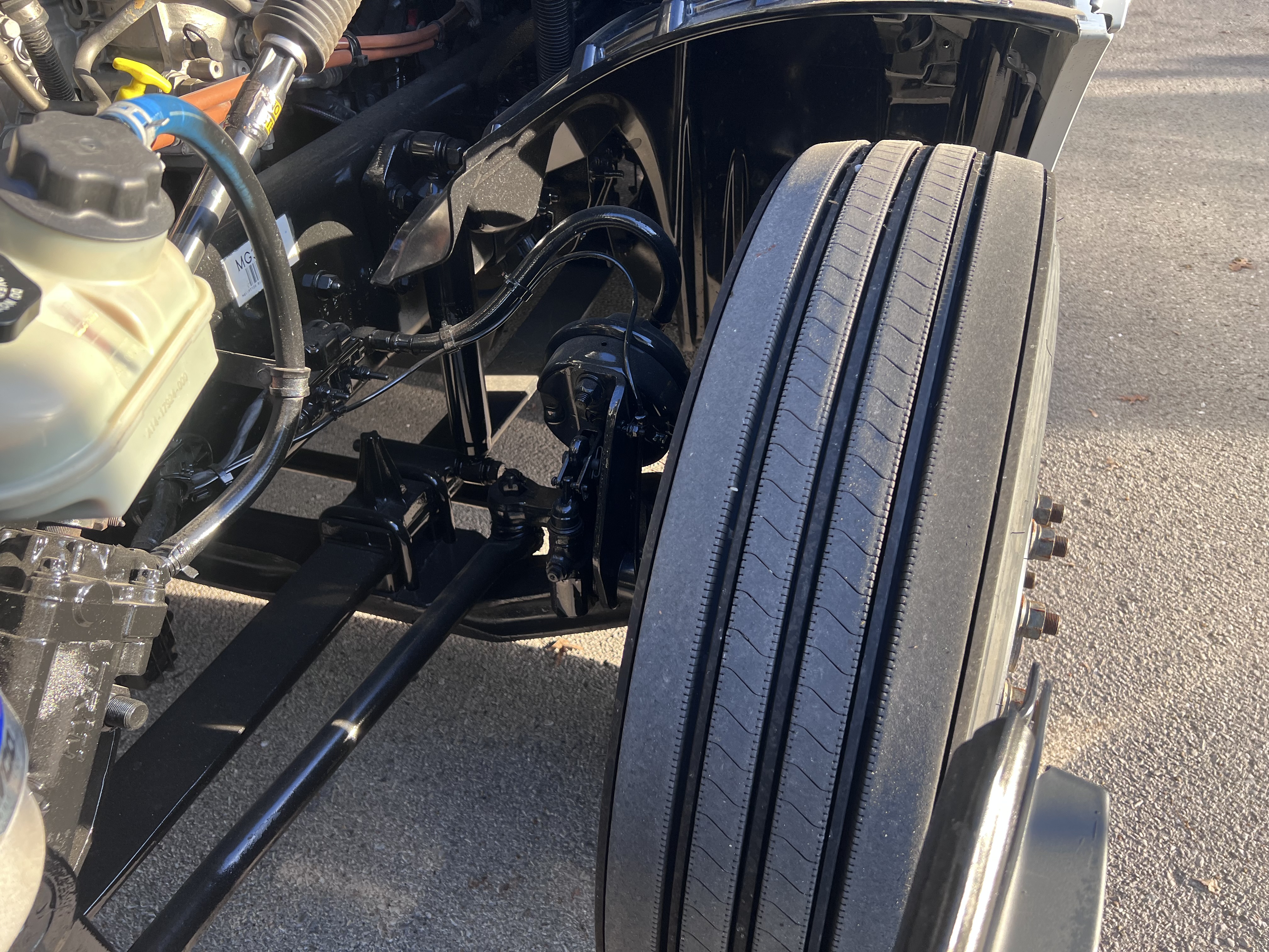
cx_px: 634
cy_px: 476
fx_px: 953
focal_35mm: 26
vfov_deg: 53.1
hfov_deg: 67.3
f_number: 1.5
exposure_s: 1/225
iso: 40
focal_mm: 5.7
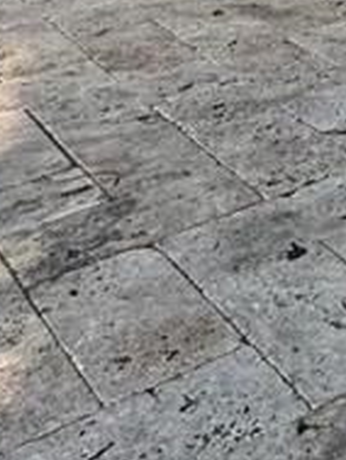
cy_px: -638
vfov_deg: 14.5
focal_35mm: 89
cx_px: 631
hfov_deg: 14.5
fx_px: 1185
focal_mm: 2.22
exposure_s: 1/99
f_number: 2.2
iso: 50
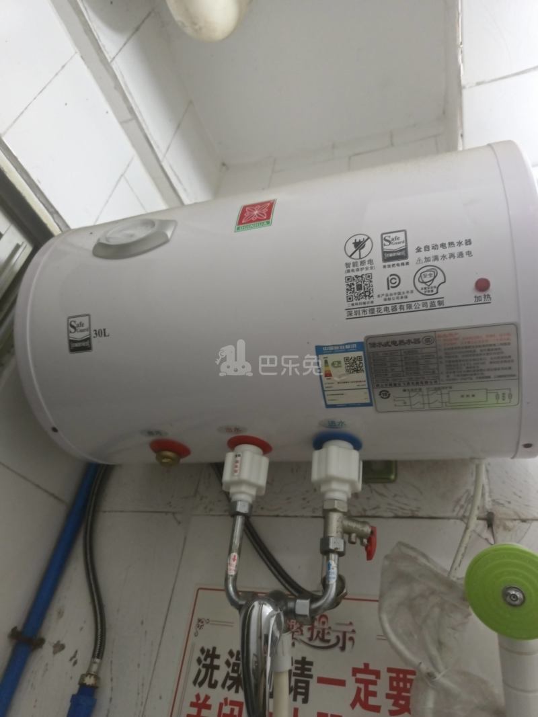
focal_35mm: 23
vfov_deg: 73.9
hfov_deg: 58.9
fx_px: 477
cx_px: 269
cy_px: 358
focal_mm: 5.59
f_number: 1.88
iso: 1209
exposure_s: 1/50
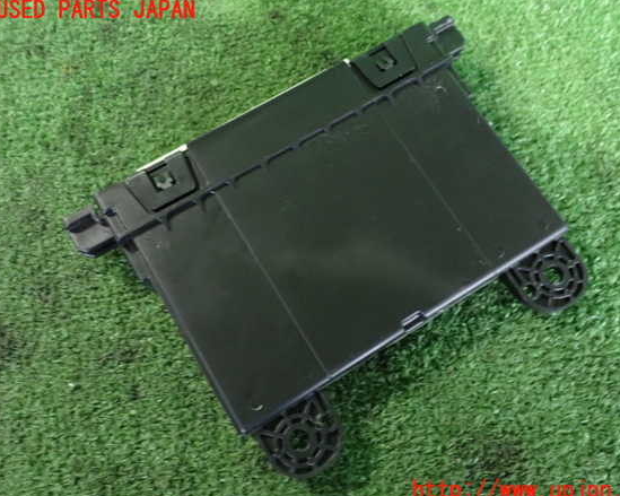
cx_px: 329
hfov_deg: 55.6
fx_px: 587
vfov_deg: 45.8
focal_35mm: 32
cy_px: 251
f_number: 2.3
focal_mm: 5.4
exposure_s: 1/30
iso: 800
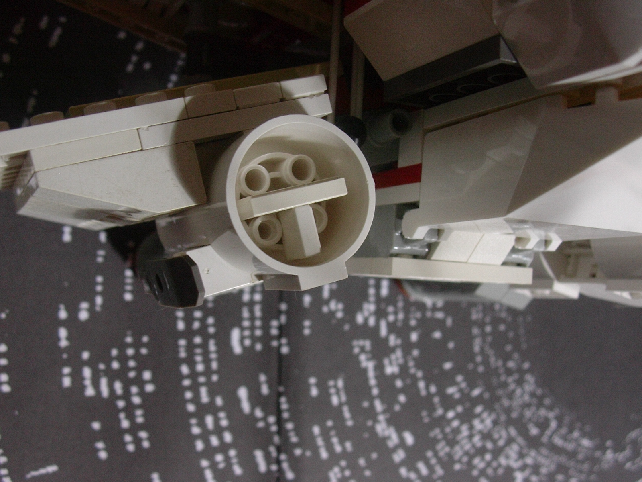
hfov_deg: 42.1
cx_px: 321
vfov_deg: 32.2
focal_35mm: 45
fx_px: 835
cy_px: 241
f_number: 2.9
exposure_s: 1/10.9
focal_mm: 6.7
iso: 70
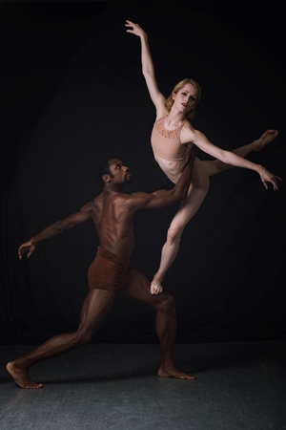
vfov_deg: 23.9
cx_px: 143
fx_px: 1013
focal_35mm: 85
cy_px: 215
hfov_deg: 16.1
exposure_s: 1/250
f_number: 8
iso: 80
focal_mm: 85
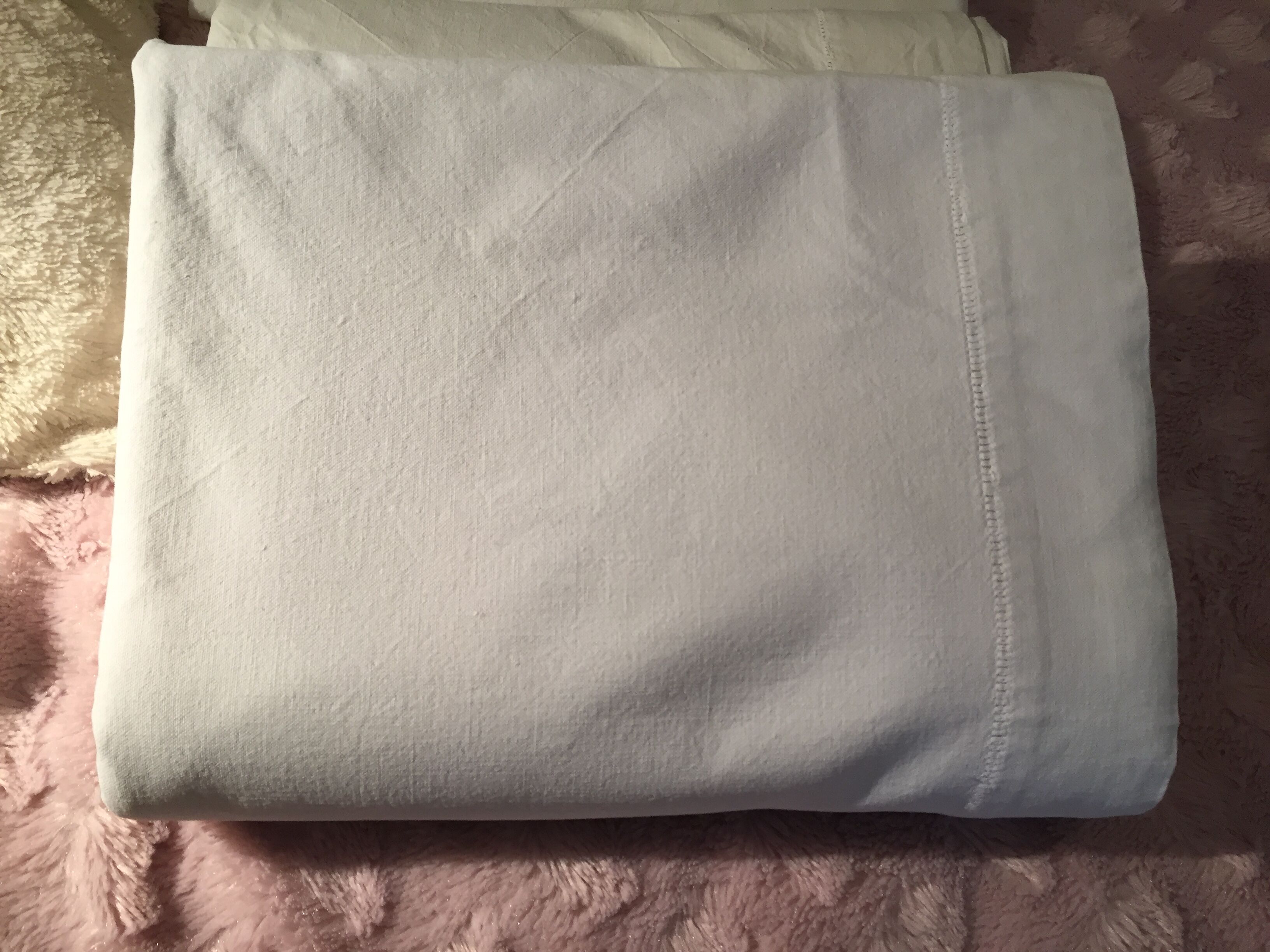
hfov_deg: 61.7
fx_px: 1064
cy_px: 476
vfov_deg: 48.2
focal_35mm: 29
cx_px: 635
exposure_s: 1/33
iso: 80
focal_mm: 4.15
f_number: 2.2
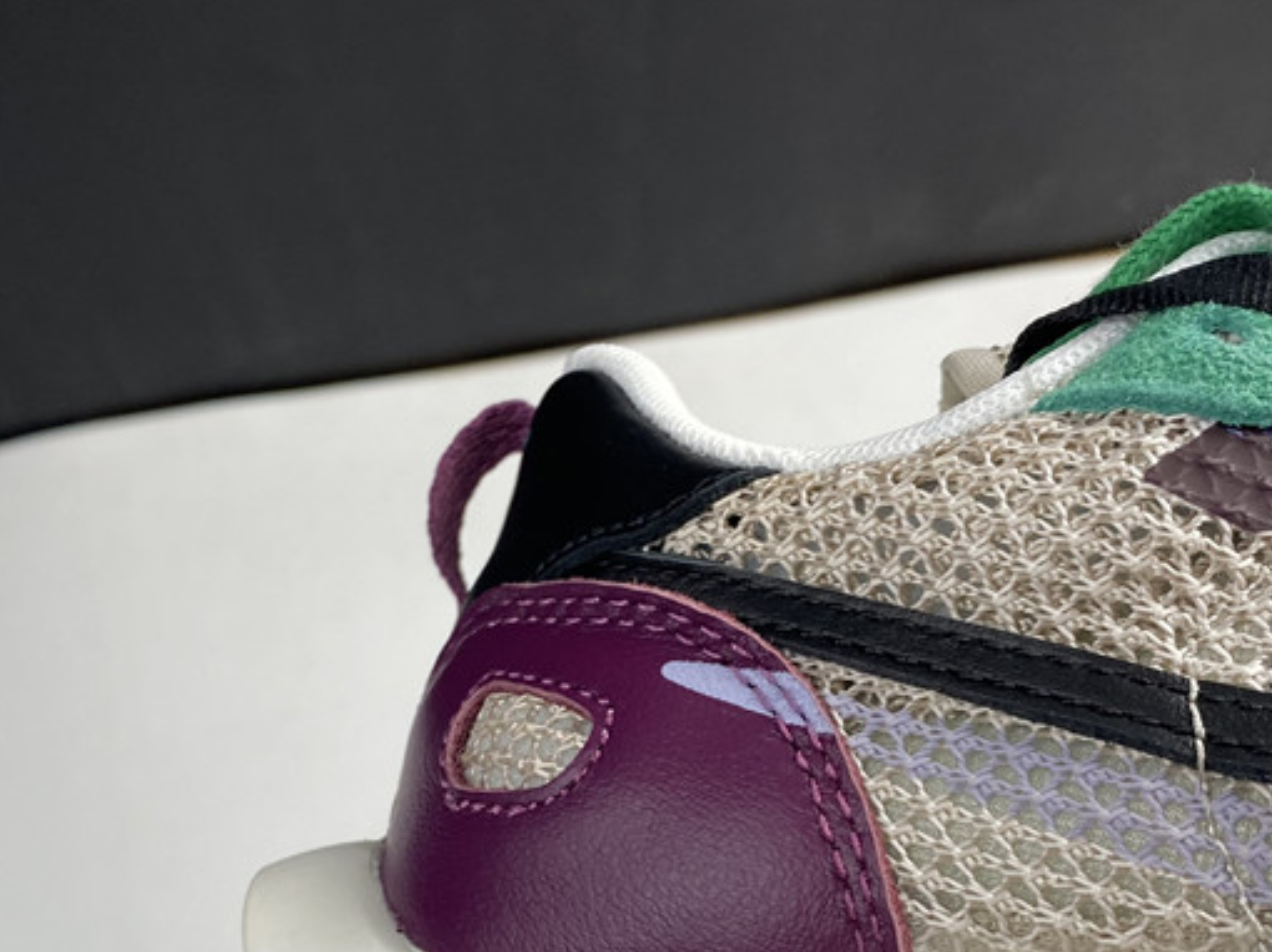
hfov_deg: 37.4
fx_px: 1873
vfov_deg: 27.7
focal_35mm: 51
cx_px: 534
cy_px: 817
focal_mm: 4.25
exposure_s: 1/100
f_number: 1.8
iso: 40
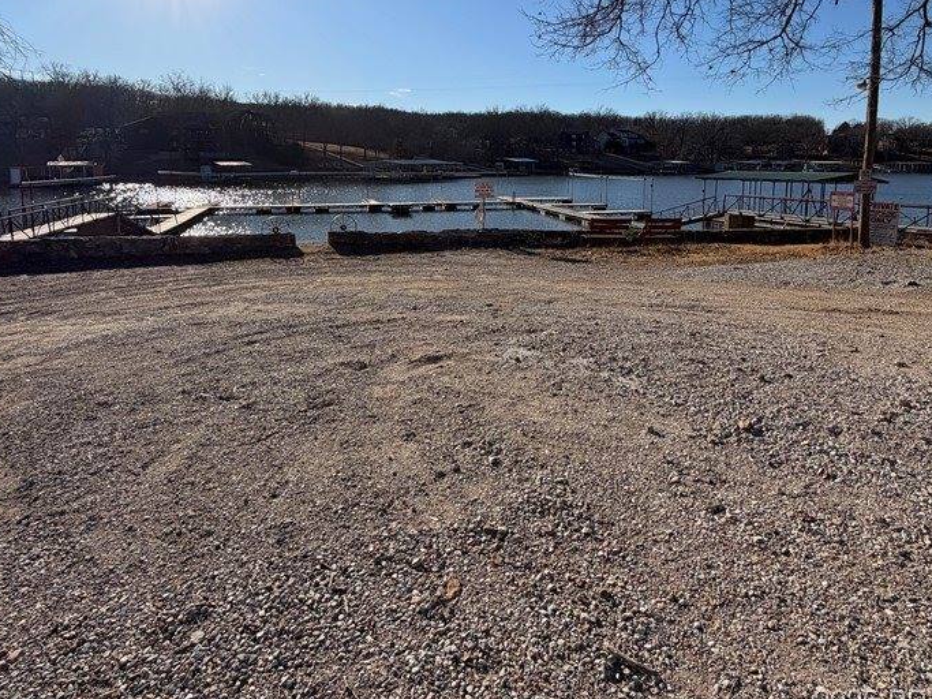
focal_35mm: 21
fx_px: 565
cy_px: 208
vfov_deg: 61.1
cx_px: 461
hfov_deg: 79.0
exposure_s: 1/1399
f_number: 2.2
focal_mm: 2.22
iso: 25
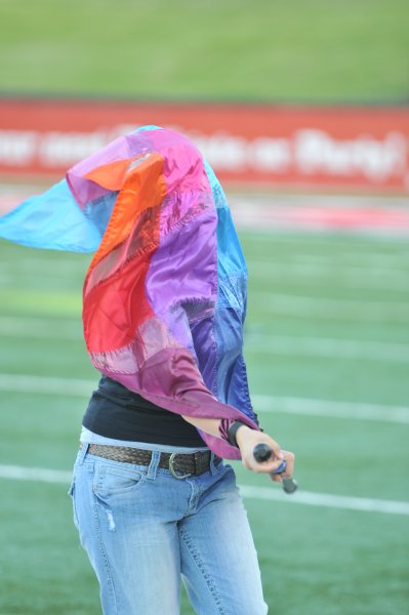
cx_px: 204
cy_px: 308
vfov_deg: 6.9
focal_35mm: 300
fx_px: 5121
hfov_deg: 4.6
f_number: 2.8
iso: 200
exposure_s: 1/250
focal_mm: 200
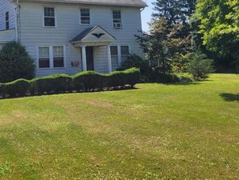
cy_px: 35
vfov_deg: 32.7
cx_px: 59
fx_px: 297
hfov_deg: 42.5
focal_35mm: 43
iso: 40
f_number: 1.8
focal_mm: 5.4
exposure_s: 1/2339
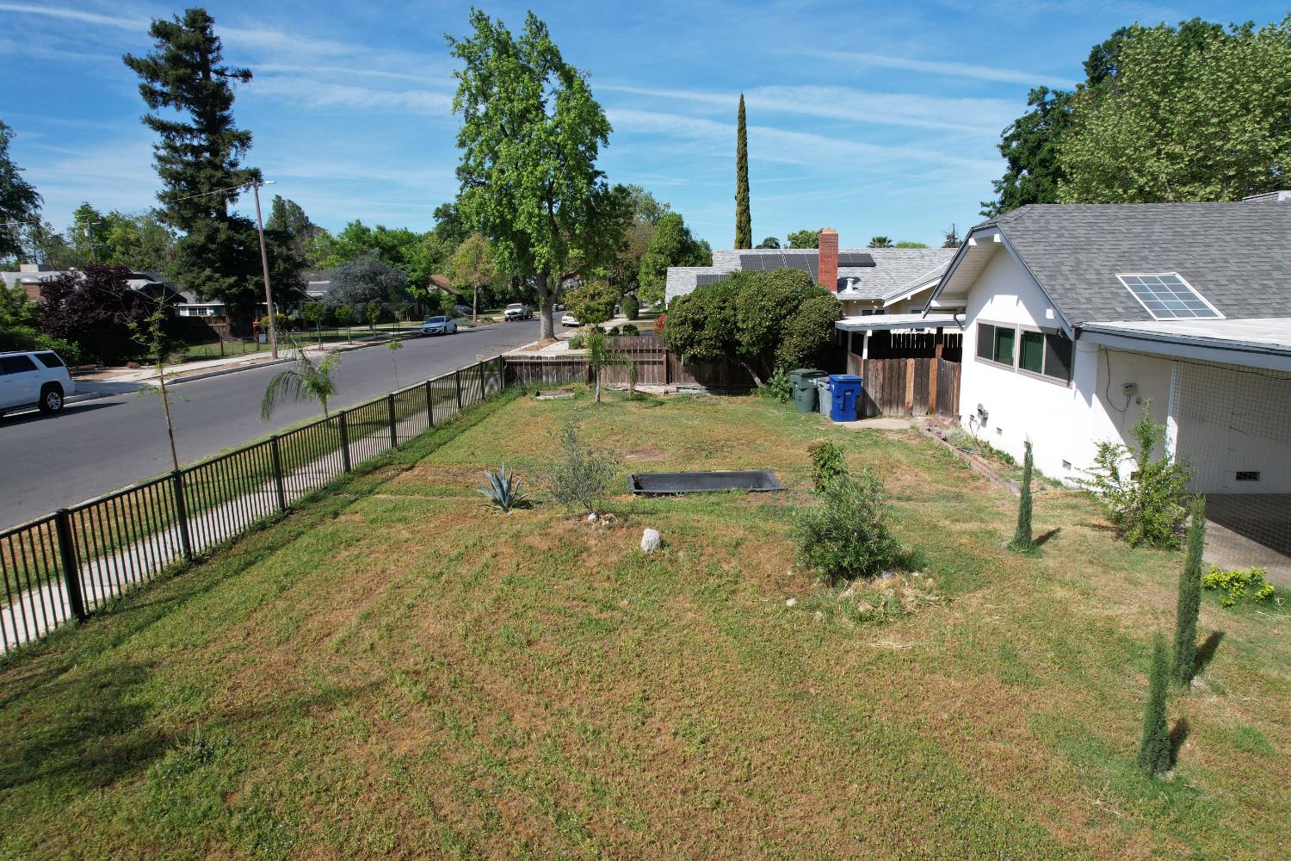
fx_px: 789
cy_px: 430
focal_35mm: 22
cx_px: 646
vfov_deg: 57.2
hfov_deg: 78.6
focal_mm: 8.38
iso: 110
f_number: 2.8
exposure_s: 1/2000
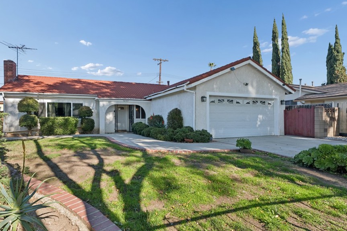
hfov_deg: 86.6
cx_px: 154
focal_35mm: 19
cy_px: 122
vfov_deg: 64.5
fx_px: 183
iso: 200
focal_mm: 16
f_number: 8
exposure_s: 1/250
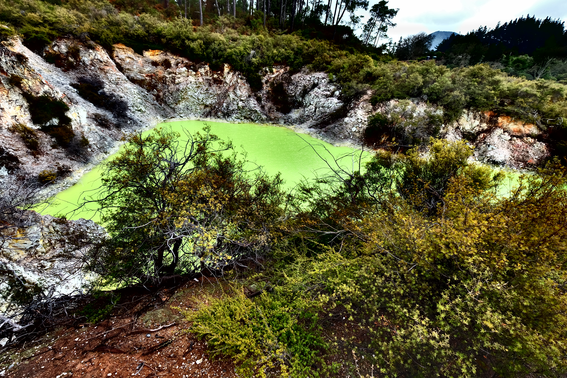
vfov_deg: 77.3
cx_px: 284
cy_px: 189
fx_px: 236
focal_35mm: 15
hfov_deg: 100.4
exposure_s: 1/170
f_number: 5.6
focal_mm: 10
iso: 200
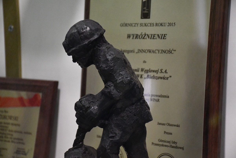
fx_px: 688
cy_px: 79
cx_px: 118
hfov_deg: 19.5
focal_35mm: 105
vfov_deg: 13.0
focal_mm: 70
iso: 9000
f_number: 5
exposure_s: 1/125
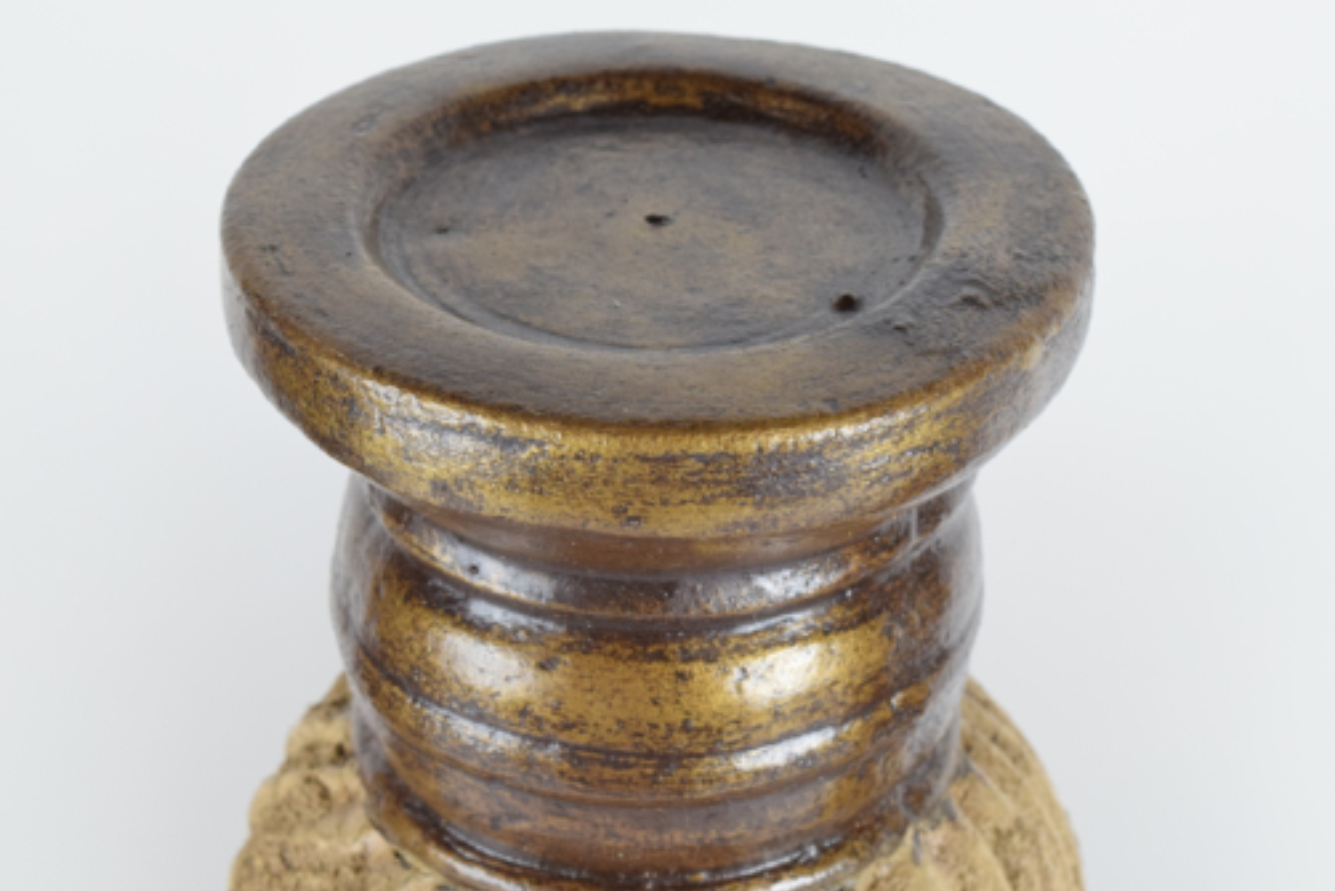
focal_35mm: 88
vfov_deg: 15.5
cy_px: 443
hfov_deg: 23.1
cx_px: 713
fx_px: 3264
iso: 800
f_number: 8
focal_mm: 46
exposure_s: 1/125
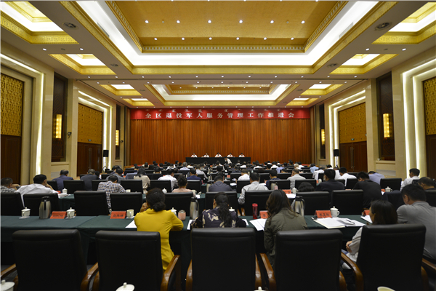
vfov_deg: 67.4
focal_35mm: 18
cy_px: 146
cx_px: 218
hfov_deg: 90.0
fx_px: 218
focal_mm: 18
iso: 800
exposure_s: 1/100
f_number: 4
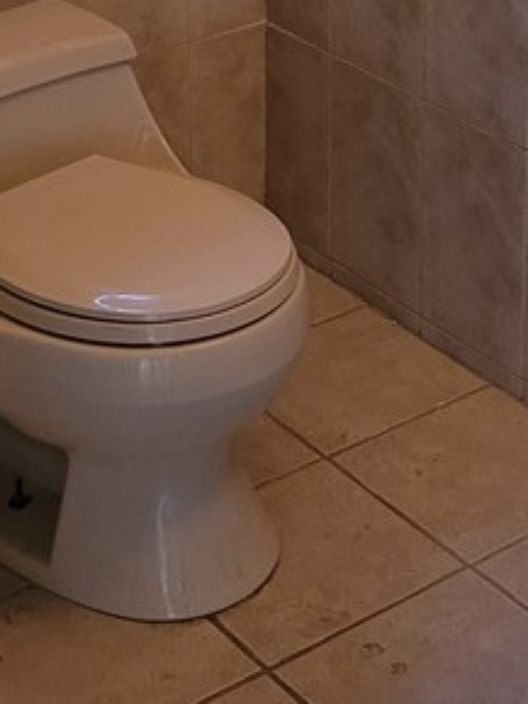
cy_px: -119
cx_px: 433
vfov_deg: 20.1
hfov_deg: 15.9
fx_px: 1870
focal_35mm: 92
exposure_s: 1/40
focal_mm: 5.4
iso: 400
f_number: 1.8
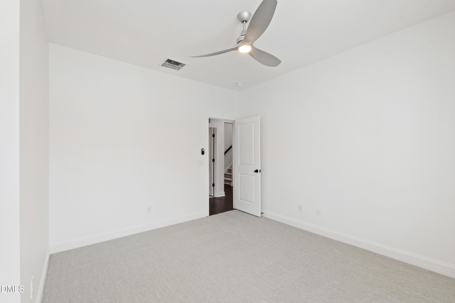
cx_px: 228
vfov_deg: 77.3
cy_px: 152
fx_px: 190
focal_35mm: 15
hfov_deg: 100.4
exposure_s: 1/13
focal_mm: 10
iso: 100
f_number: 8
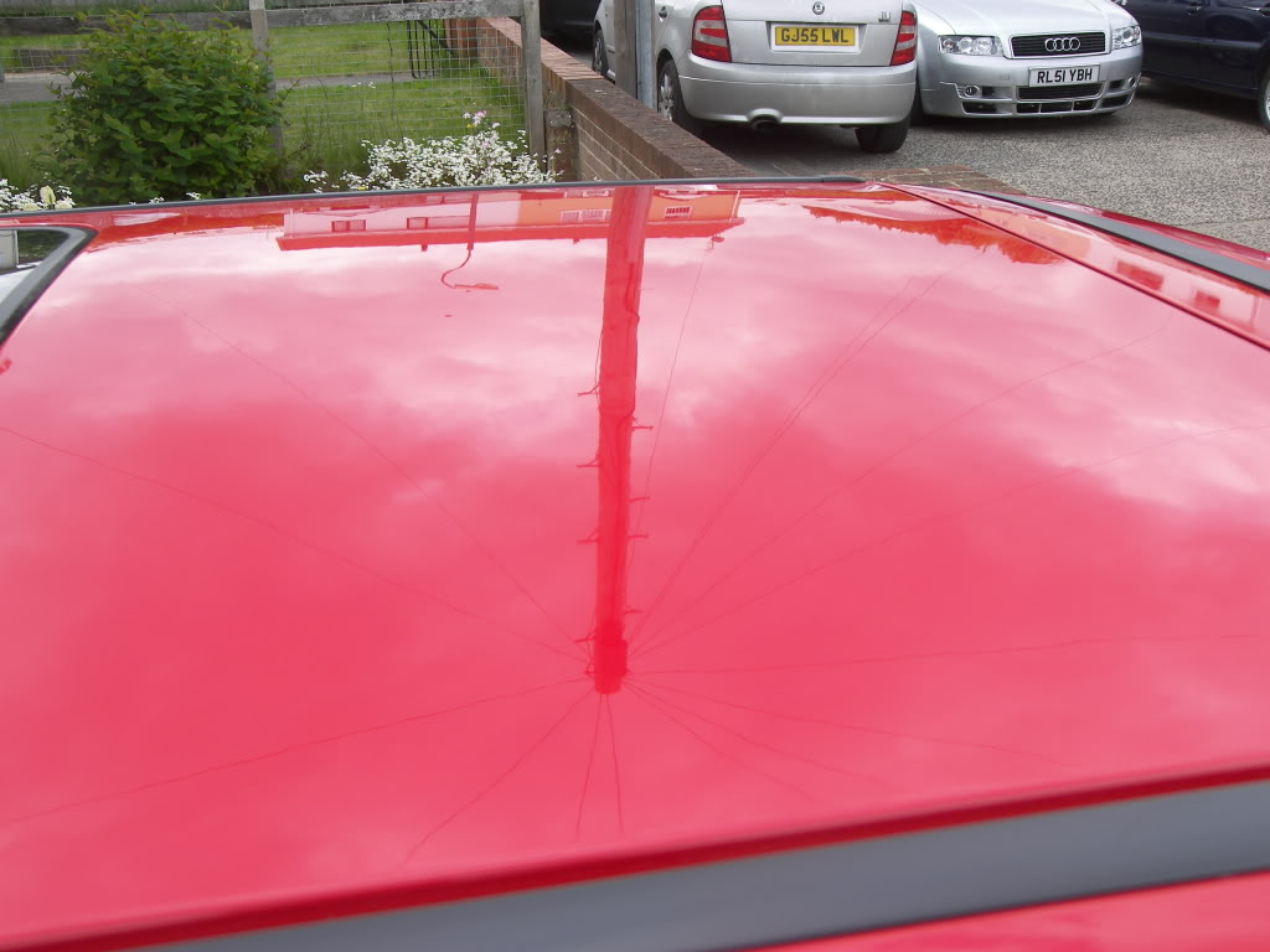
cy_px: 476
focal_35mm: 39
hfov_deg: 47.9
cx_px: 635
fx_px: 1431
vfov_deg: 36.8
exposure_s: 1/320
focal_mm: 8.2
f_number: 3.2
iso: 50
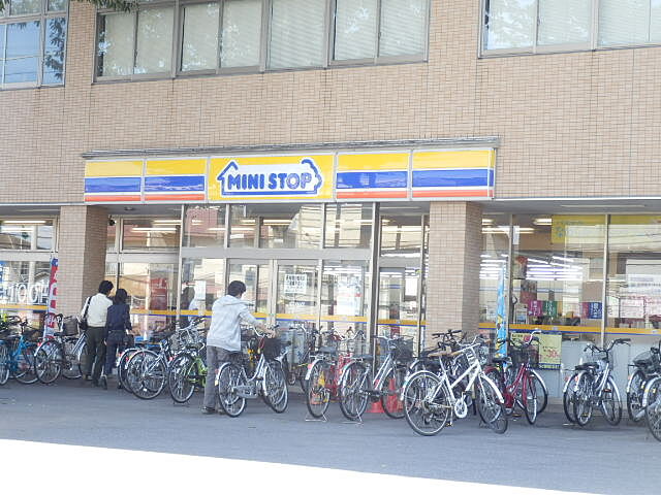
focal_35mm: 88
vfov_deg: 16.8
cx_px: 330
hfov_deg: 22.3
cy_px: 248
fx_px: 1680
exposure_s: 1/80
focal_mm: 15.5
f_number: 5.1
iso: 125
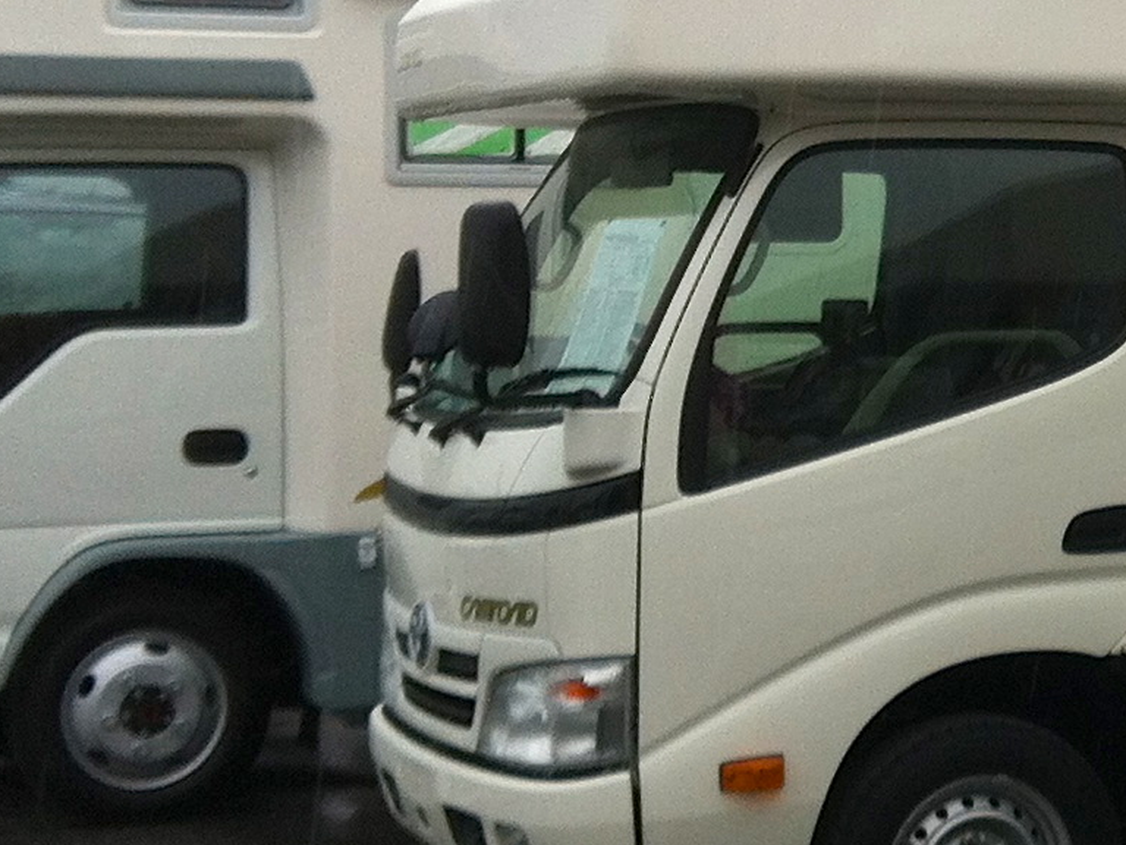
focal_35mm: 118
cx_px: 1484
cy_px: 340
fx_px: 3838
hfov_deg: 15.8
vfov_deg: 12.5
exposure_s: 1/196
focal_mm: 3.85
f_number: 2.8
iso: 80
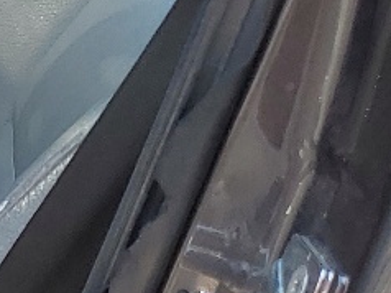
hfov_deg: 10.1
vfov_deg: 8.4
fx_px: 1975
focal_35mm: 175
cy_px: -48
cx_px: -496
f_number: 1.5
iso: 50
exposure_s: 1/526
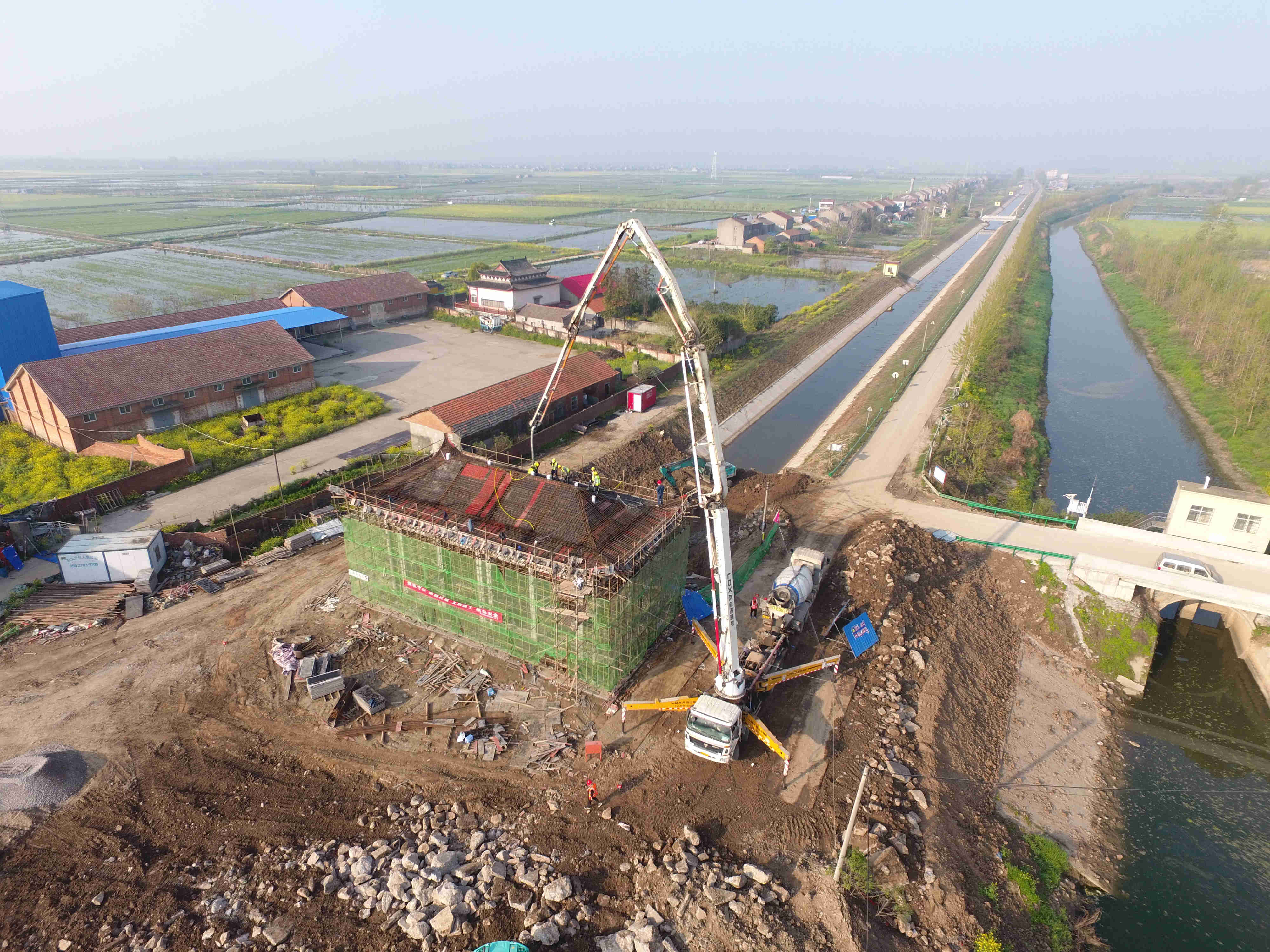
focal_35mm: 20
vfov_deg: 66.0
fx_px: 734
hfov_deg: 81.7
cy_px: 476
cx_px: 635
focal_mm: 3.61
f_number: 2.8
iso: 100
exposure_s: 1/378
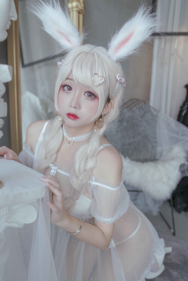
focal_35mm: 35
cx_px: 94
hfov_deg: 37.9
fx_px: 274
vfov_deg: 54.4
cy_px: 140
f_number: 4
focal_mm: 35
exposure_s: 1/60
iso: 250
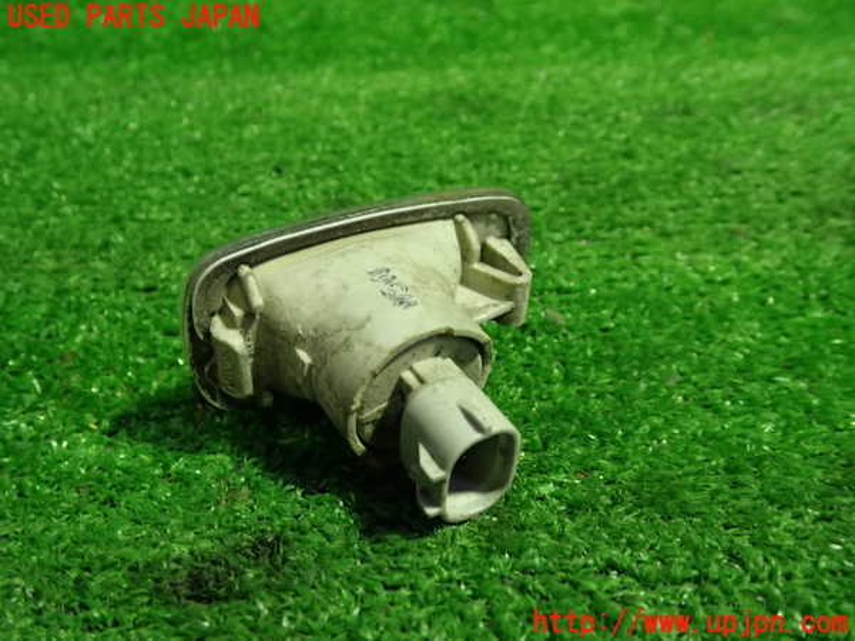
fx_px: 741
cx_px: 428
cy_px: 320
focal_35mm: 30
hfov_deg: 60.0
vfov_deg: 46.8
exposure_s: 1/30
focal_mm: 5.4
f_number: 2.3
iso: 250
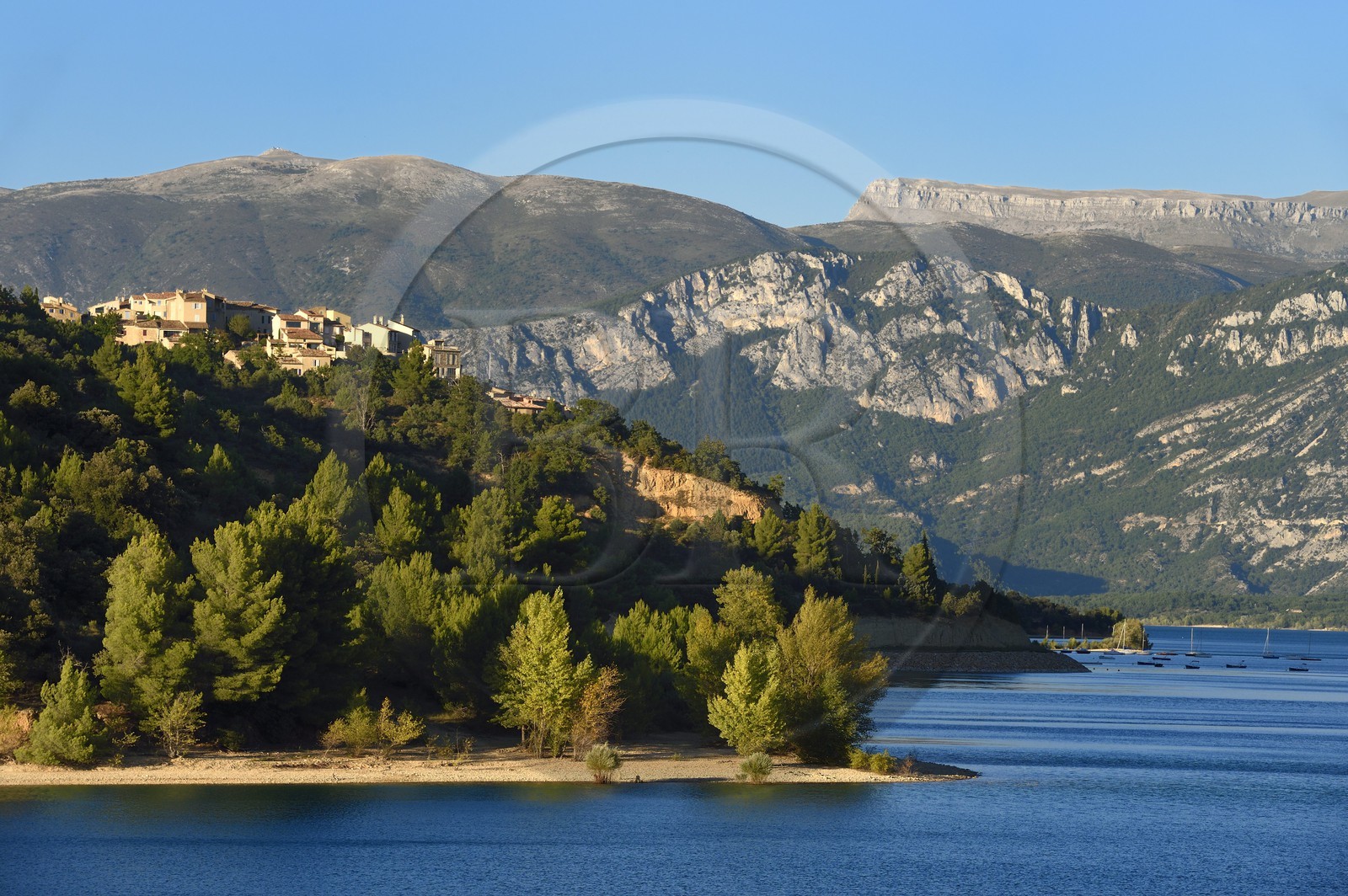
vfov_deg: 8.3
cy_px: 448
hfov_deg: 12.5
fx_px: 6173
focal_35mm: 165
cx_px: 674
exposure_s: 1/320
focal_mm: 165
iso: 400
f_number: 13
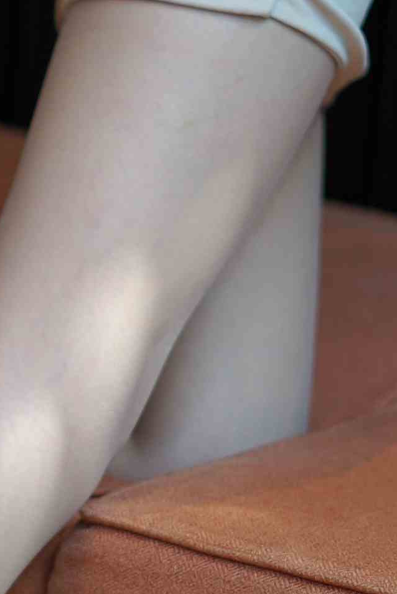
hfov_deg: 6.2
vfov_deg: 9.3
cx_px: -70
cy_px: 323
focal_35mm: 222
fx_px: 3667
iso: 125
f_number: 1.8
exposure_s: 1/320
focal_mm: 50
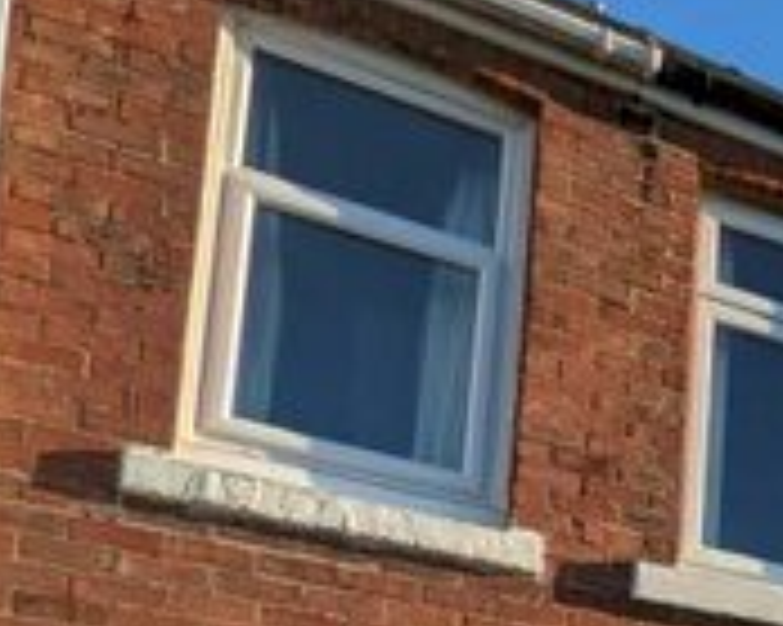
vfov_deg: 21.1
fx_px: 1459
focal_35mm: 63
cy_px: 894
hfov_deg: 22.7
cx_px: 1264
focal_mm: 2.22
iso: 34
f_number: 2.2
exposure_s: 1/1147
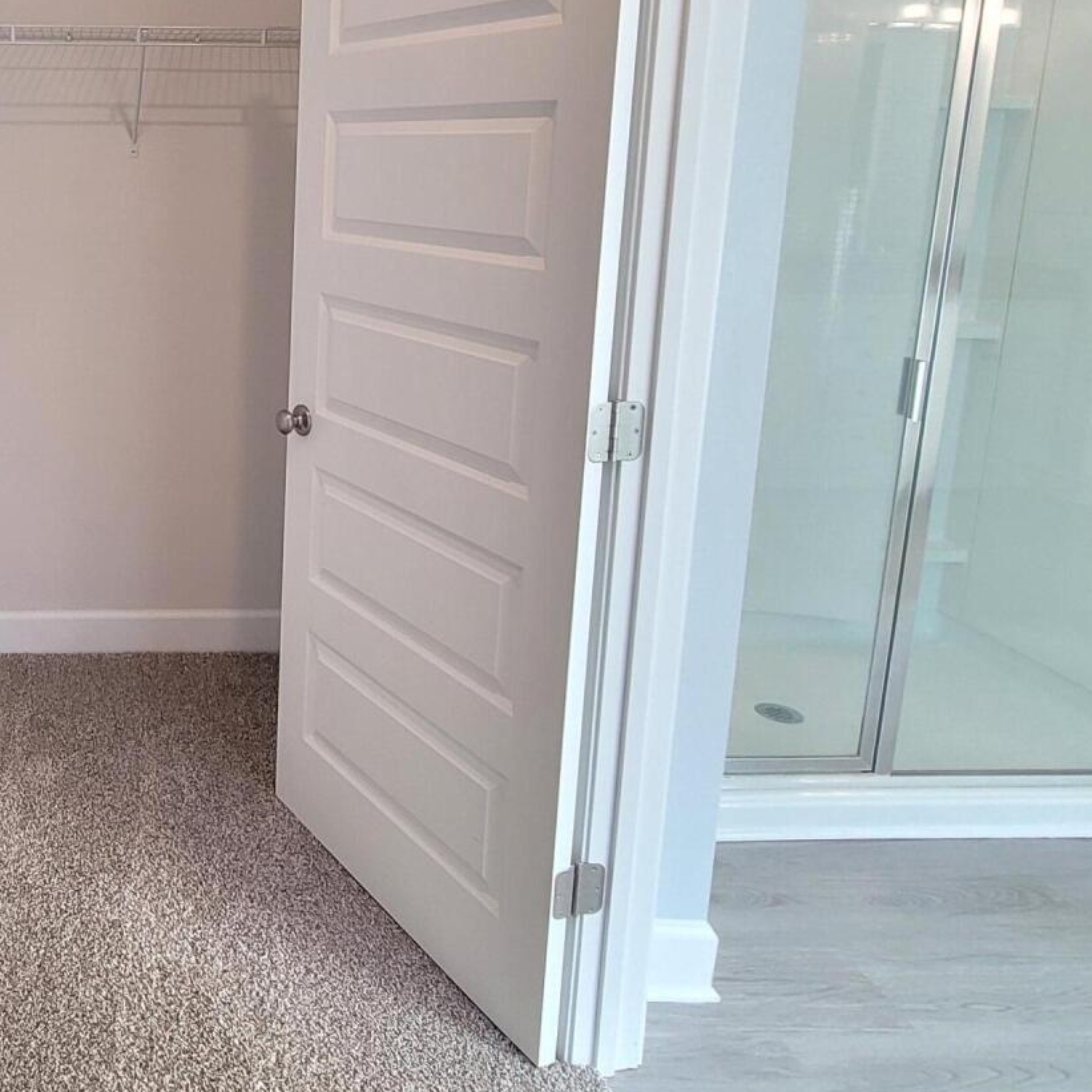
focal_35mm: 28
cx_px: 124
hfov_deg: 51.2
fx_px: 999
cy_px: 302
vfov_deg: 55.1
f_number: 2.2
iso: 200
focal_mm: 2.2
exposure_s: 1/60
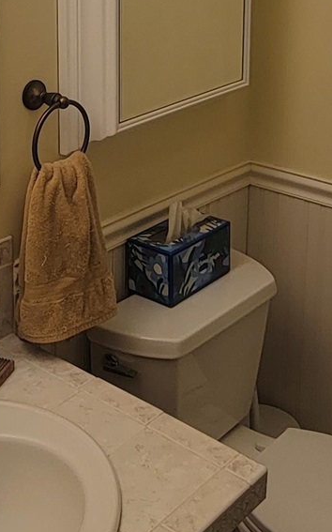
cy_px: 9
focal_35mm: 56
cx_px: 138
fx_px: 811
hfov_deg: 23.1
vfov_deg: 33.4
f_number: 2.2
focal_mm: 2.2
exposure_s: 1/120
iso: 80
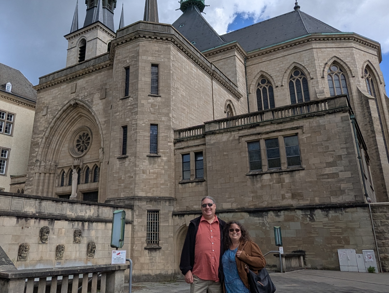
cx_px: 164
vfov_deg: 46.7
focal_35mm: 30
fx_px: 338
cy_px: 121
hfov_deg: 59.6
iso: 54
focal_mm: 2.35
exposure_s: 1/2160
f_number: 2.2
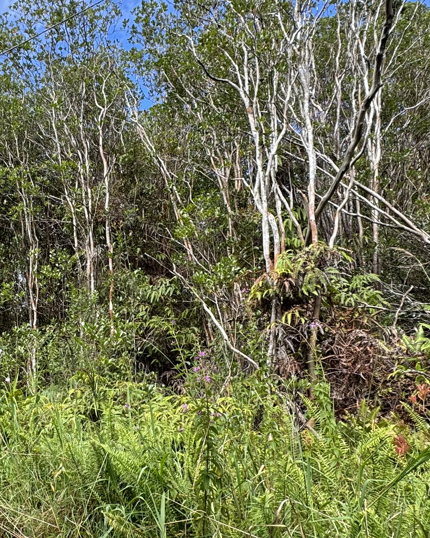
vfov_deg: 55.3
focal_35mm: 32
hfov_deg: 43.4
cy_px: 317
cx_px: 80
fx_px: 509
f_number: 2.2
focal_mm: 2.22
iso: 40
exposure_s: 1/352
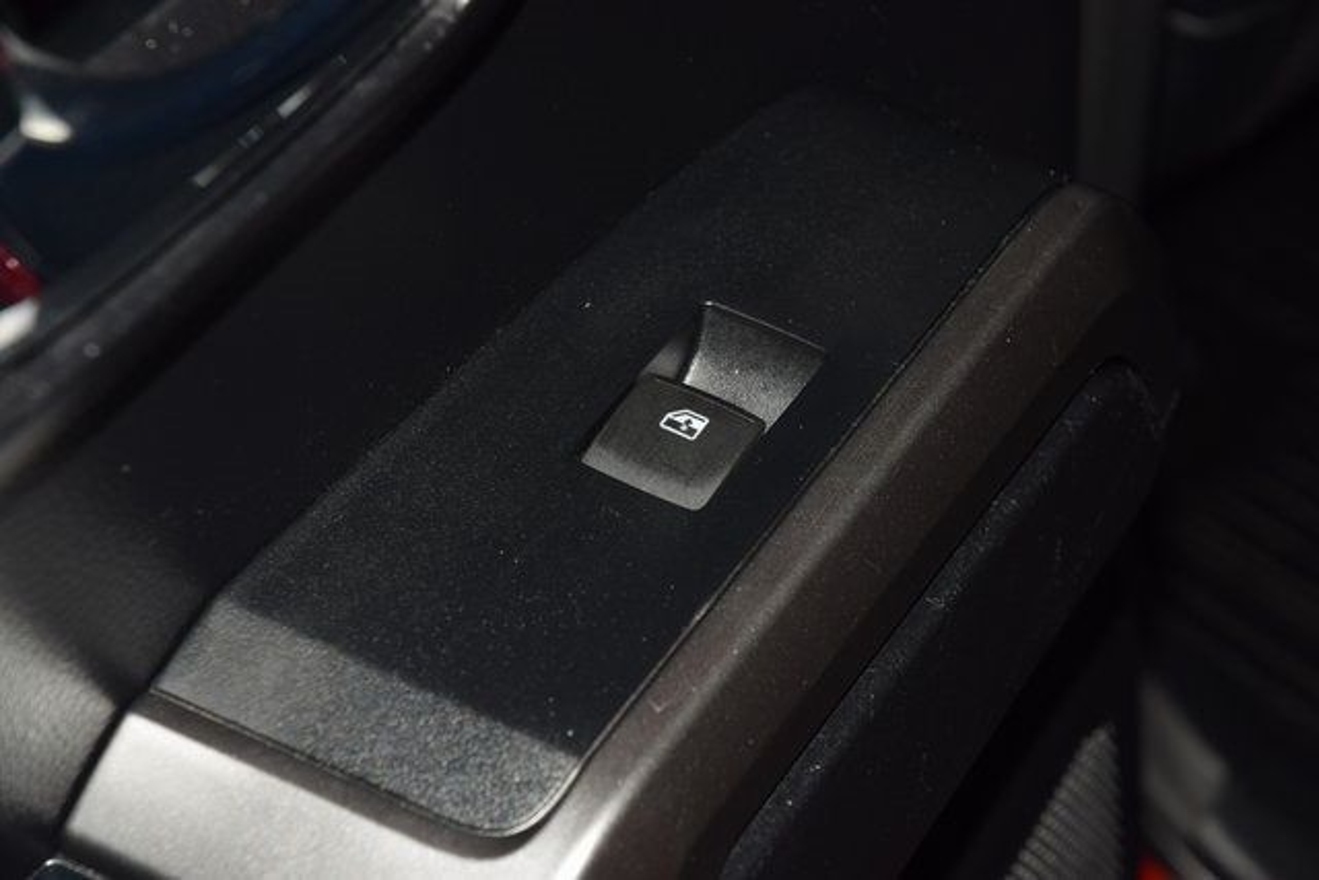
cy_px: 440
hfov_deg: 19.5
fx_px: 3848
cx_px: 660
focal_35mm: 105
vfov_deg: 13.0
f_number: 8
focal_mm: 70
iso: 100
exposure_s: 1/125
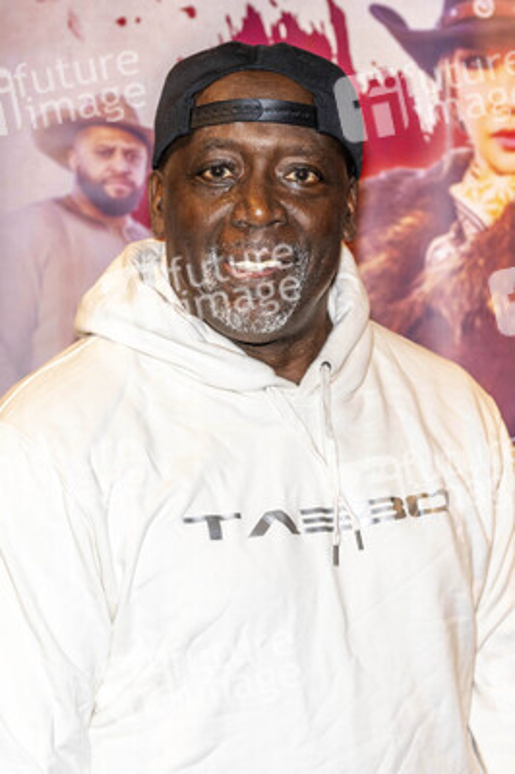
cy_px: 387
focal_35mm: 75
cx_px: 258
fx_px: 1612
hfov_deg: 18.2
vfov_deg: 27.0
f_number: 5
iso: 800
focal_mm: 75
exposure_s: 1/200
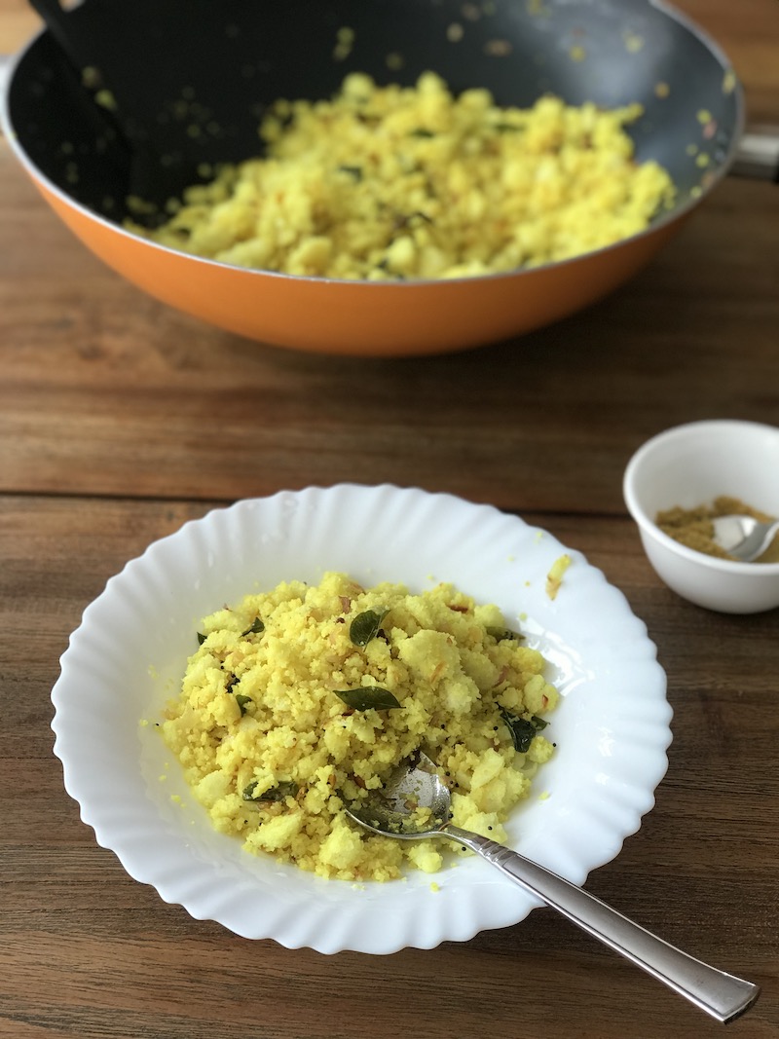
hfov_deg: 25.7
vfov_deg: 33.8
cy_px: 520
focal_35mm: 57
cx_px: 390
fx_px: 1711
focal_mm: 6.6
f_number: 2.8
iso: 32
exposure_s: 1/50
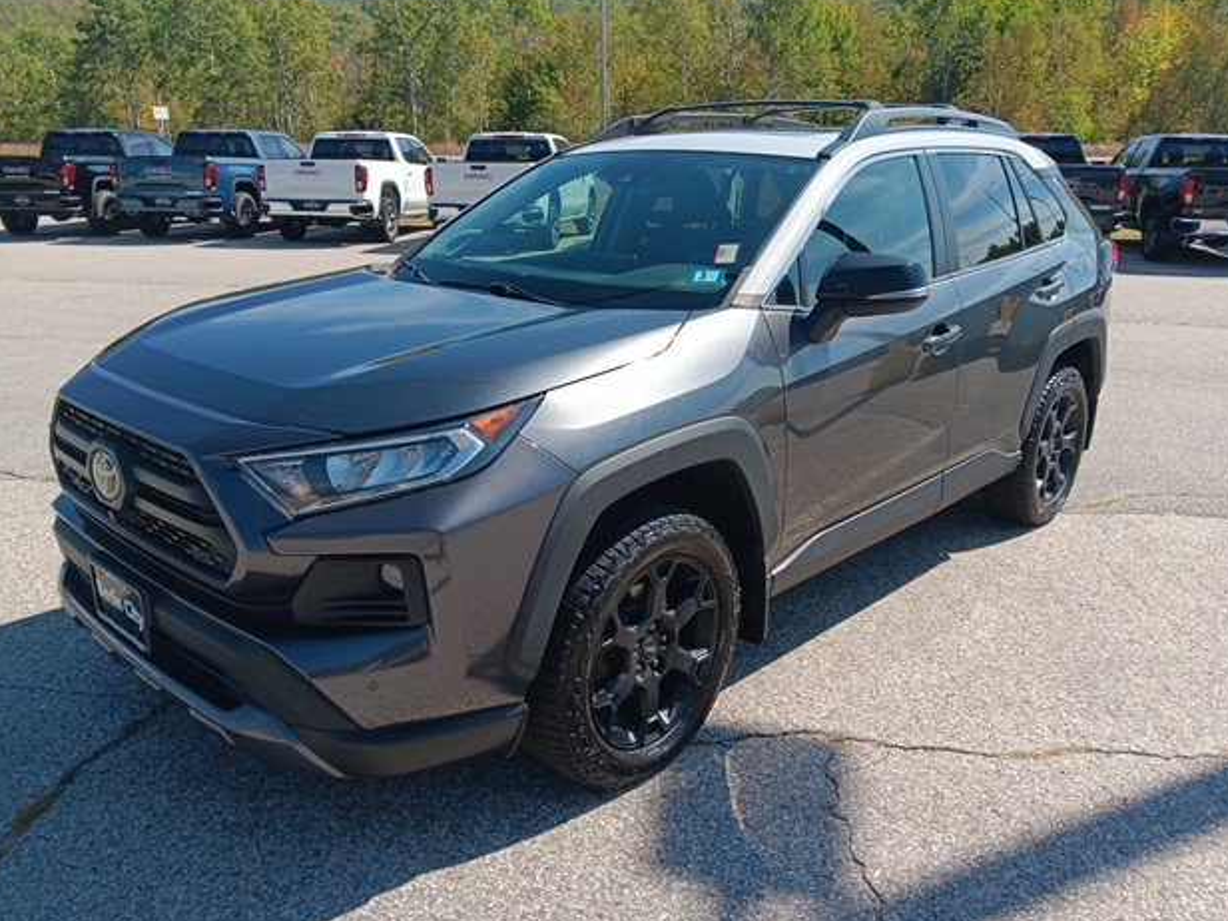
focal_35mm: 27
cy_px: 453
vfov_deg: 51.4
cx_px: 618
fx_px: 958
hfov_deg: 65.3
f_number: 1.8
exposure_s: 1/429
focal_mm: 3.98
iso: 100
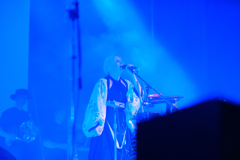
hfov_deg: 24.2
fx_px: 560
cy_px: 80
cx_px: 120
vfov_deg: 16.3
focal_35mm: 84
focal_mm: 56
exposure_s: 1/100
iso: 1600
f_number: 1.4
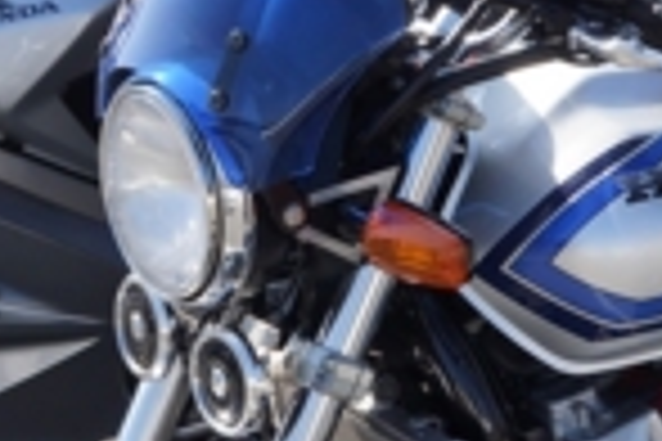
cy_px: -11
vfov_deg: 9.3
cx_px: 549
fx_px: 2703
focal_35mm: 147
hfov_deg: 13.9
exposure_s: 1/250
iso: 100
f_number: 8
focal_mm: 18
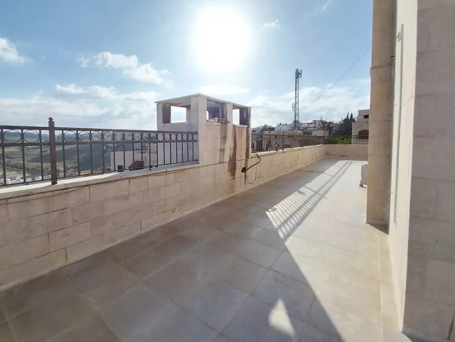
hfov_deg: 98.1
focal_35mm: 15
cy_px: 150
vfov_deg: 81.4
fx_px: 197
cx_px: 217
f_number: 2.2
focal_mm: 1.3
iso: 64
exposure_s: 1/1696
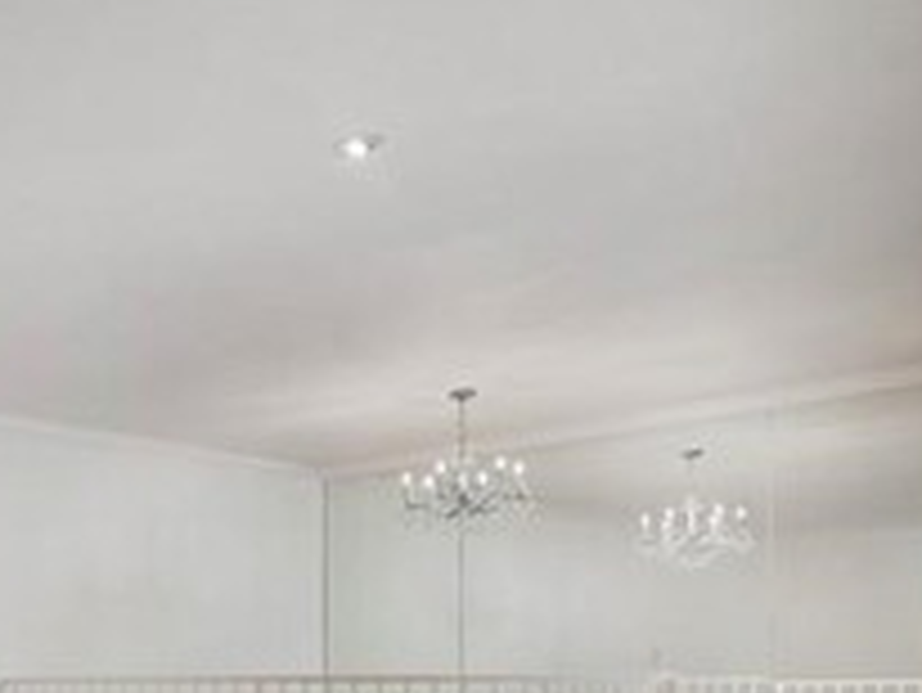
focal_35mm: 42
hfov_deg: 34.8
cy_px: 673
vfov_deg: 32.0
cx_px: -207
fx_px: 1119
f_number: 6.3
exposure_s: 1/13
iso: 400
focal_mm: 14
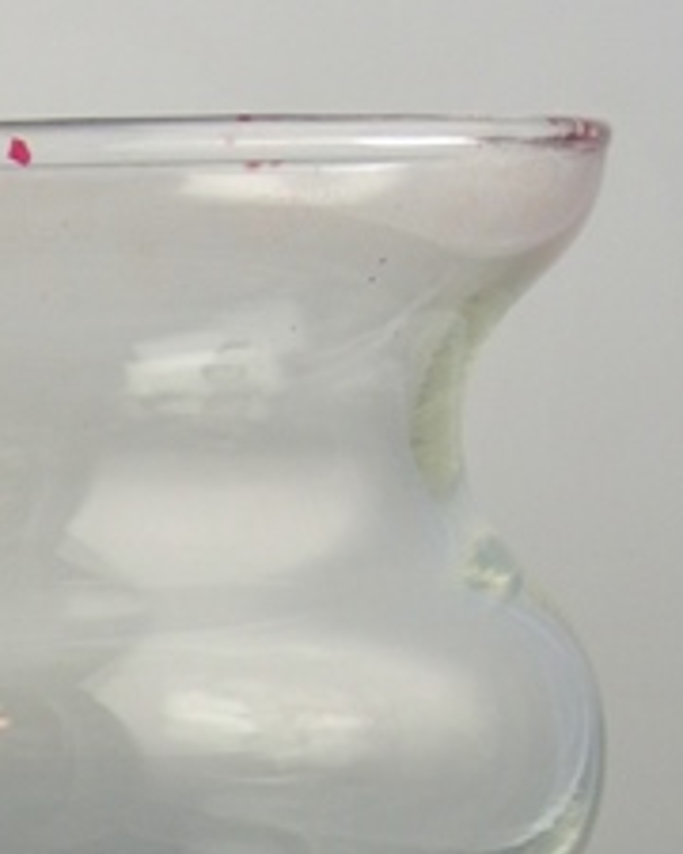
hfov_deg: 9.4
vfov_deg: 11.5
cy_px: 1184
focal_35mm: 163
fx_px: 4119
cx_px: -13
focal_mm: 14.5
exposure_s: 1/125
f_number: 4
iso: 320
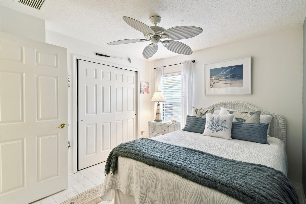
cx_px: 162
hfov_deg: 96.6
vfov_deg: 73.7
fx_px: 136
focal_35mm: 16
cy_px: 98
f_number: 7.1
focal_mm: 10
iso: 100
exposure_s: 1/10
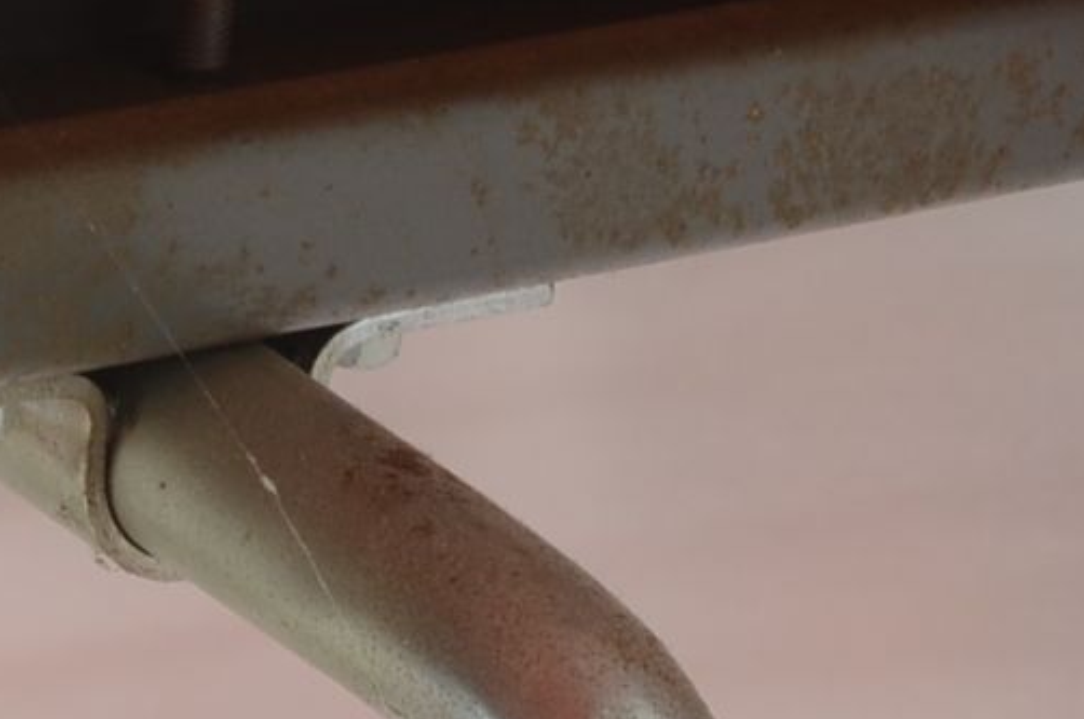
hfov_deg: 5.6
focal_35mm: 368
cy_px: 1168
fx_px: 11063
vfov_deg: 3.7
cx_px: 1300
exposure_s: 1/60
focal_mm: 50
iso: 200
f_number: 8
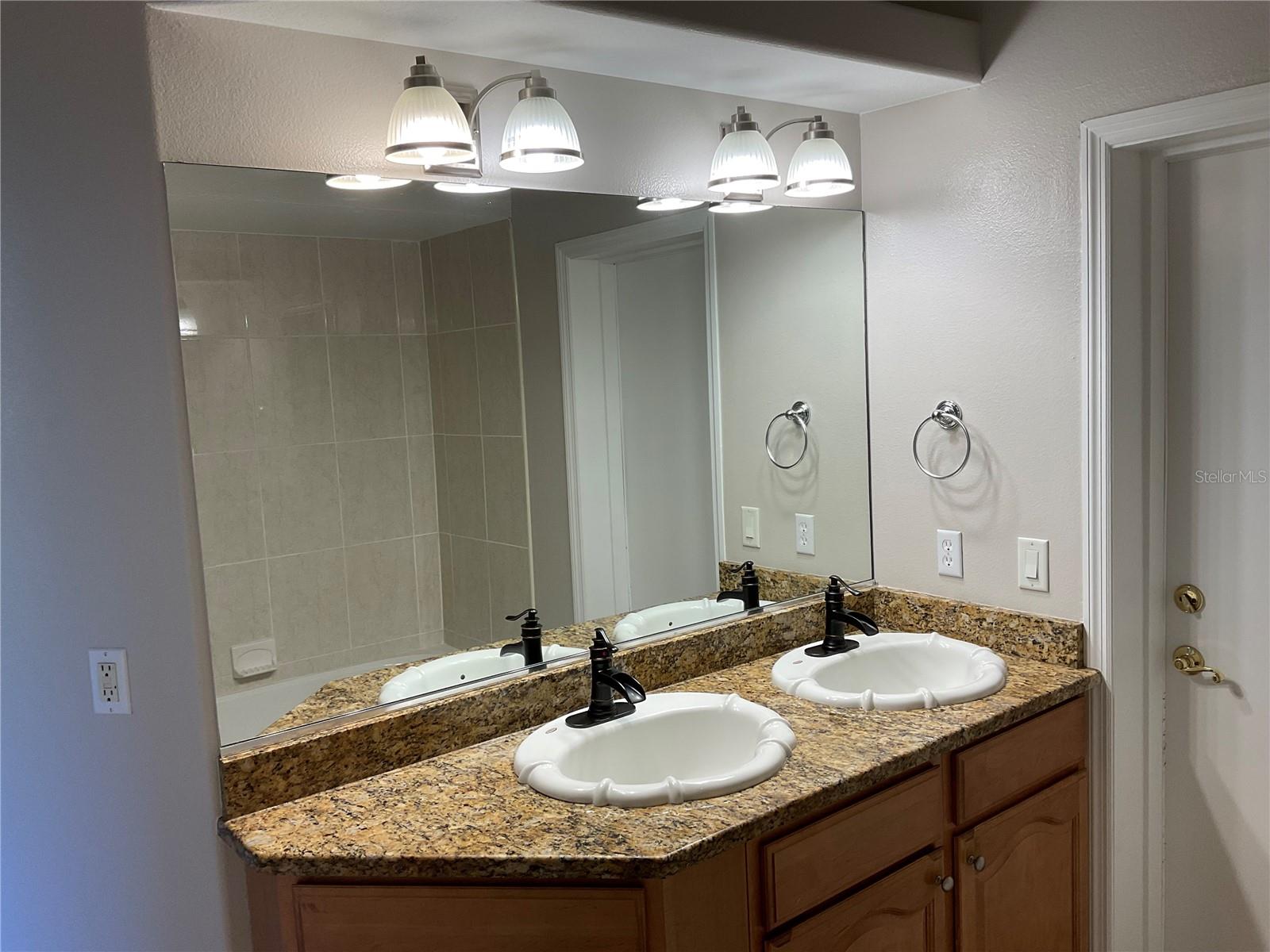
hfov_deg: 61.7
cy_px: 476
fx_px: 1064
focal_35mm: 29
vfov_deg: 48.2
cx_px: 635
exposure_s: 1/122
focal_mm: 3
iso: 40
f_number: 1.8
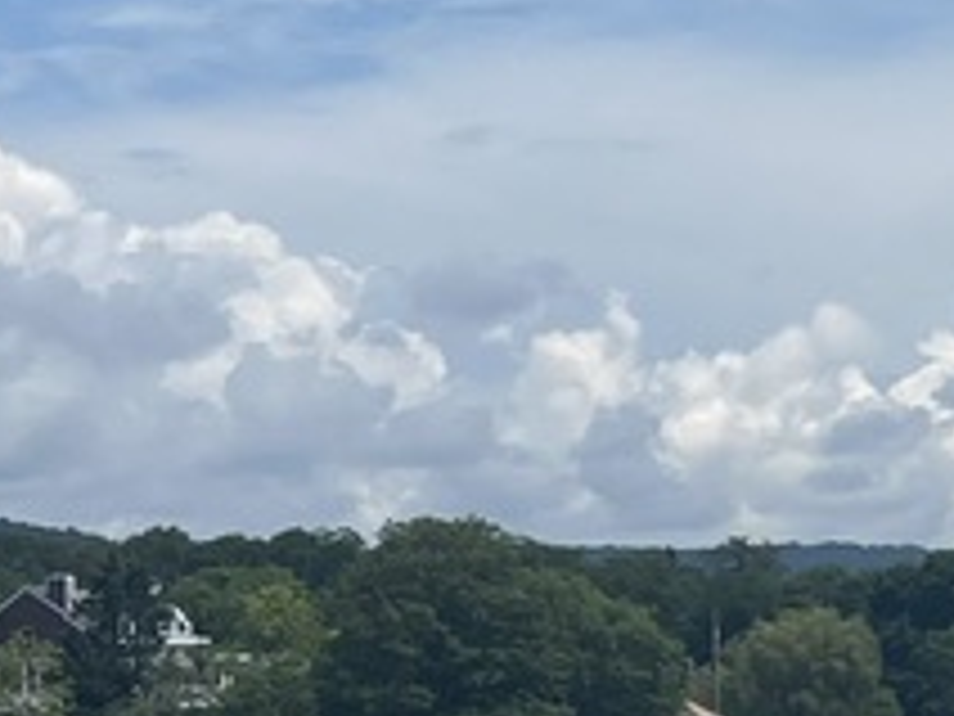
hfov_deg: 12.5
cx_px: 81
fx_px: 4327
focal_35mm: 157
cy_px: 1148
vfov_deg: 9.2
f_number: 1.6
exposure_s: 1/7874
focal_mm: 5.1
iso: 50
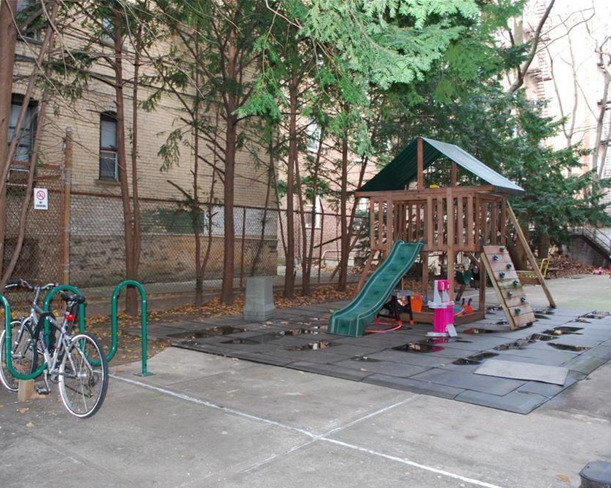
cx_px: 276
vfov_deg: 47.1
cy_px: 248
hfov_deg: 57.1
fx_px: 560
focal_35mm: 31
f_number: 3.5
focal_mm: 18
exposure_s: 1/60
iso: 560
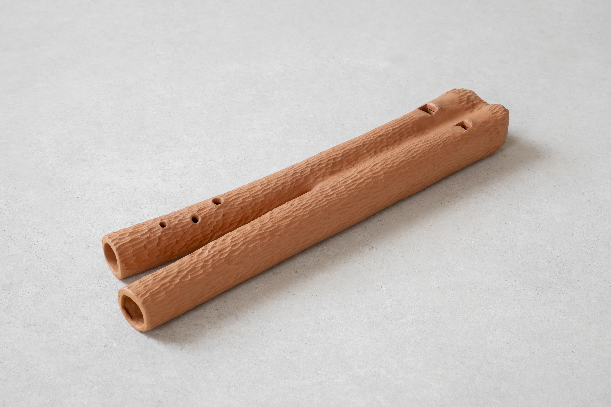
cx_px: 306
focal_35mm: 70
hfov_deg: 28.8
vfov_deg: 19.5
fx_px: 1188
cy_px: 204
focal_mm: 70
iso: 64
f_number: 16
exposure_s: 1/1.25
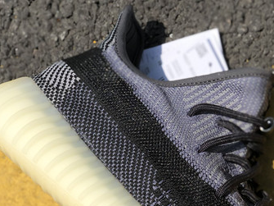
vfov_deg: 12.7
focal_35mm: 115
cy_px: 207
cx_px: 216
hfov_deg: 17.0
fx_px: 910
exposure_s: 1/1779
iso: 16
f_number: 2.4
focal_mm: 6
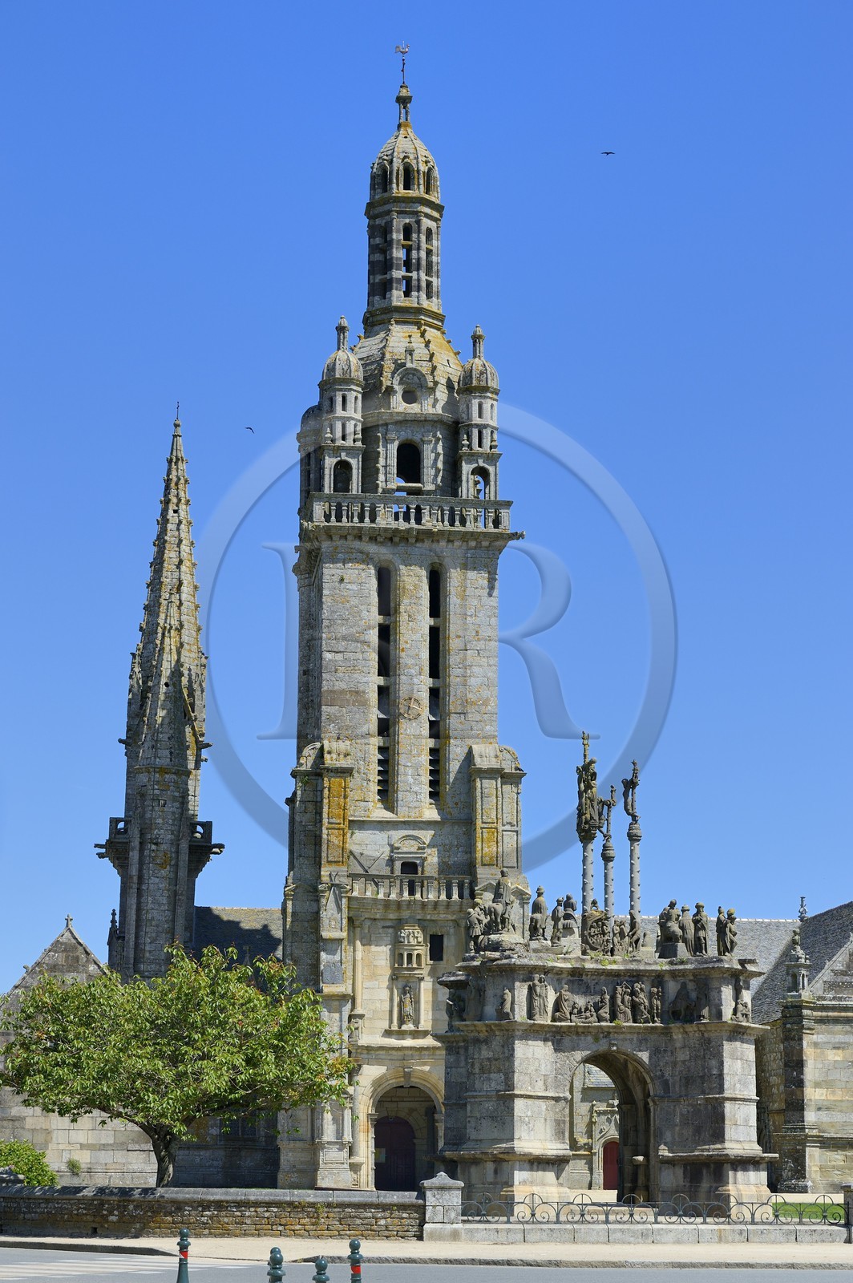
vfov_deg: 28.9
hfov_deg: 19.4
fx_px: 2492
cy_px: 642
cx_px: 426
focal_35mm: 70
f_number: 10
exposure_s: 1/500
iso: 200
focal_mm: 70
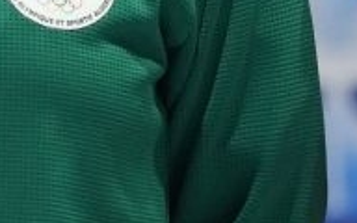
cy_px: -67
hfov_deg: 1.6
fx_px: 12395
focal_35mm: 1274
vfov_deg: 1.0
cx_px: -52
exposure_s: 1/250
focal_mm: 200
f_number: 2.8
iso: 3200
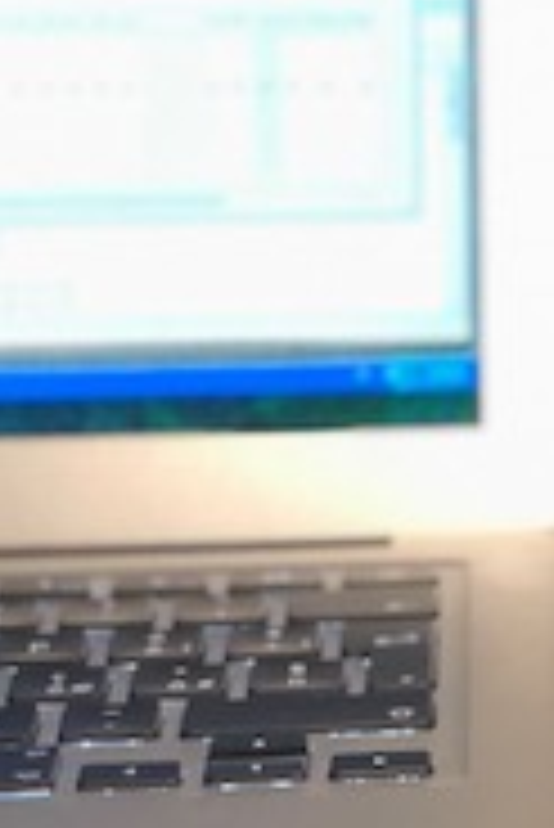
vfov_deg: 10.9
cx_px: 1423
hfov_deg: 6.8
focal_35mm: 188
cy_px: 153
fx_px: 4331
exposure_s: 1/20
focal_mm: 6
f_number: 2.4
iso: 160
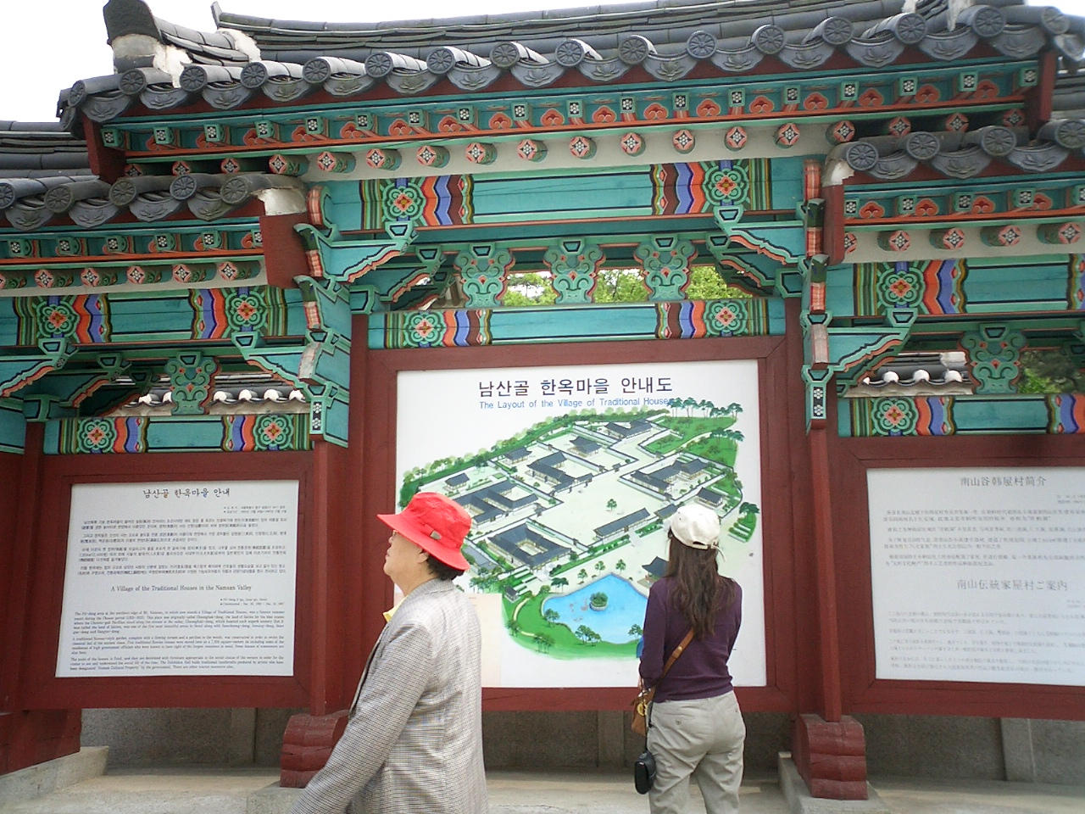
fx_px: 1160
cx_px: 542
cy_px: 407
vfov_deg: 38.7
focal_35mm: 37
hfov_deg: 50.1
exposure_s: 1/250
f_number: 3.5
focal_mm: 5.6
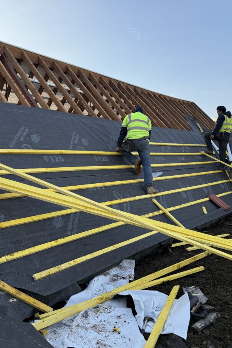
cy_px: 179
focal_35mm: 28
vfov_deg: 65.5
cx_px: 107
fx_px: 271
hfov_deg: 46.4
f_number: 1.78
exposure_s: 1/1855
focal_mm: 6.76
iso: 80
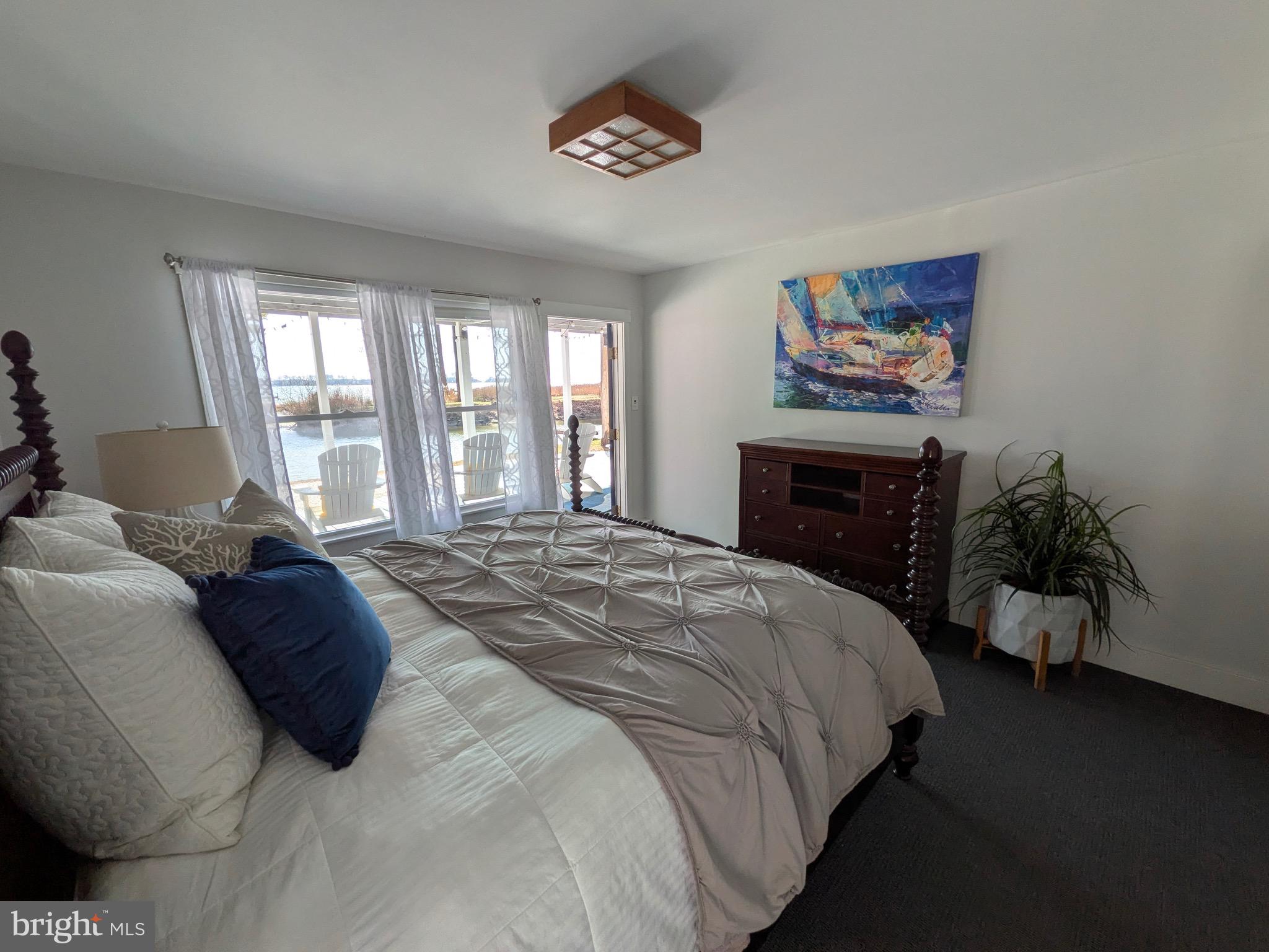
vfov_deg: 85.7
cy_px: 476
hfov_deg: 102.1
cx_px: 634
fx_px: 513
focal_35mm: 14
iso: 47
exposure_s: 1/302
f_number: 2.2
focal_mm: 1.85
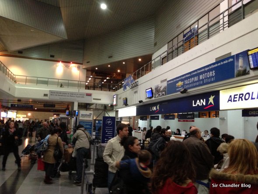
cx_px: 129
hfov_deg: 55.3
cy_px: 97
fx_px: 246
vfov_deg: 43.0
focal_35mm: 33
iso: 320
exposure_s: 1/20
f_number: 2.4
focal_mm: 4.13
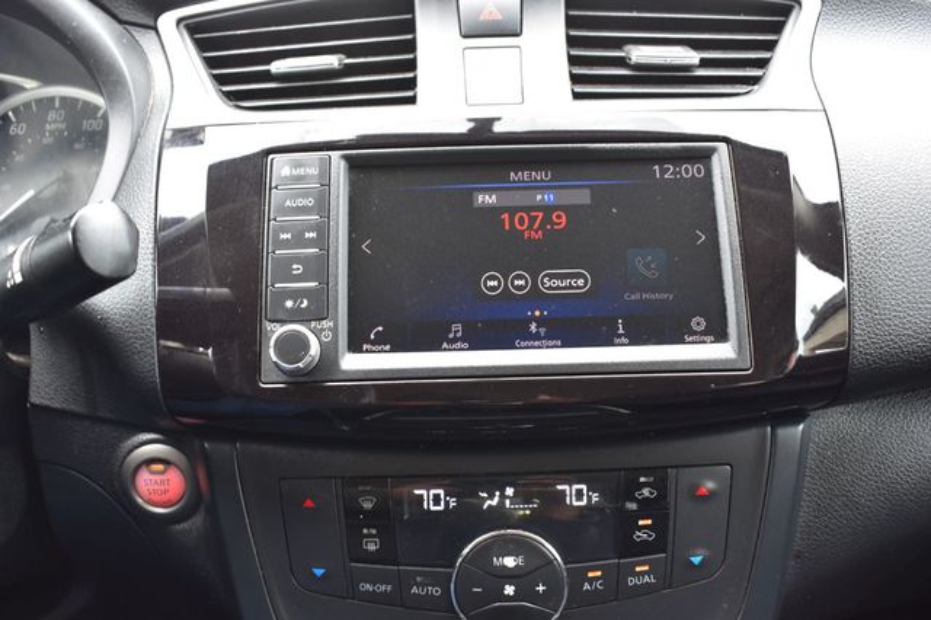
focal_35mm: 33
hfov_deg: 57.2
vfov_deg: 39.9
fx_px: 853
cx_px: 466
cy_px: 310
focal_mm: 22
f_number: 6.3
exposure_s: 1/20
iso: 400
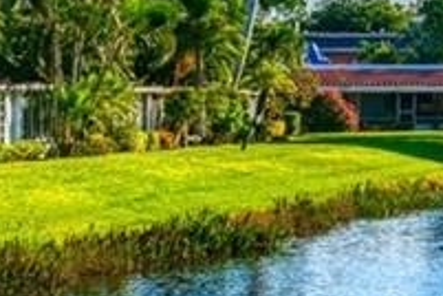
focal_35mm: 296
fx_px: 3642
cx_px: 769
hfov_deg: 6.8
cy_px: -30
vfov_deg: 4.6
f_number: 8
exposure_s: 1/500
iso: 100
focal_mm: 58
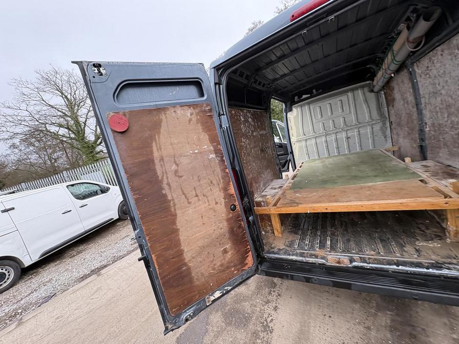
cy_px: 172
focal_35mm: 14
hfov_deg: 102.1
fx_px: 186
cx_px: 230
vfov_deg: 85.7
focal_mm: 2.22
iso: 64
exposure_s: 1/147
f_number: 2.2
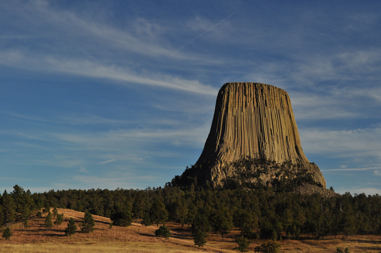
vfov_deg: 22.6
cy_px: 126
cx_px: 190
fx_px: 634
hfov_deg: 33.4
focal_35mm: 60
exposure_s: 1/800
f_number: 14
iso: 400
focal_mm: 40
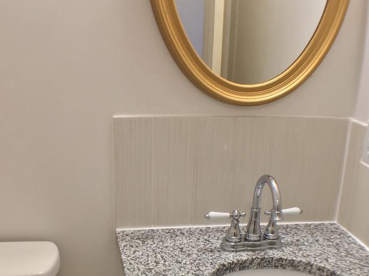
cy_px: 259
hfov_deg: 31.6
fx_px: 650
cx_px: 144
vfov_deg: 23.2
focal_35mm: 61
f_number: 2.2
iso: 50
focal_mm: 4.15
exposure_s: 1/30
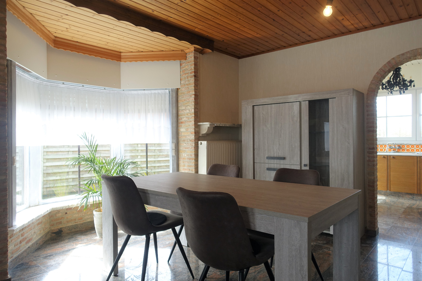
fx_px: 281
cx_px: 211
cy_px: 140
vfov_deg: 53.1
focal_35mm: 24
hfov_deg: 73.7
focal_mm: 8.8
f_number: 3.2
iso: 125
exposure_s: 1/80
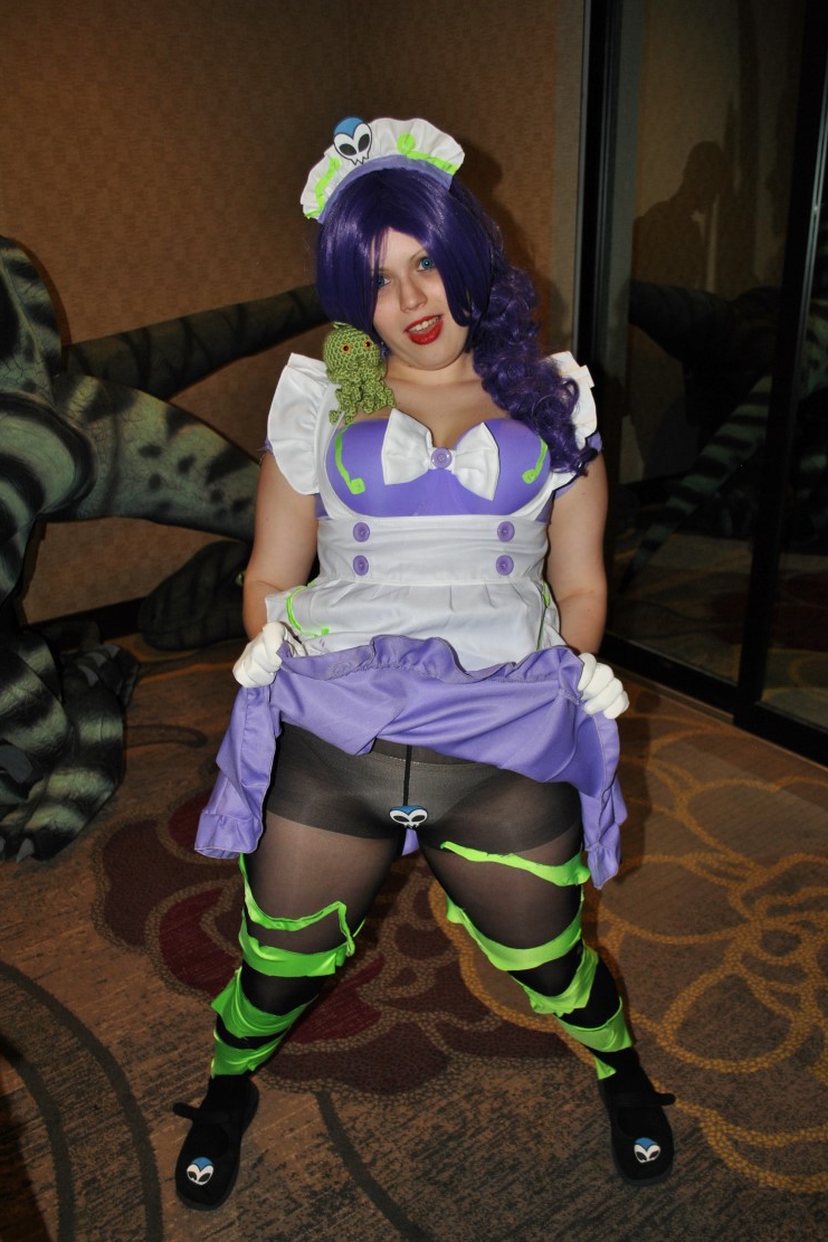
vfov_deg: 60.3
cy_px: 632
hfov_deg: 42.3
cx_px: 427
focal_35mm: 31
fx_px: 1069
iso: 200
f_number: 3.8
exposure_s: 1/60
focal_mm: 20
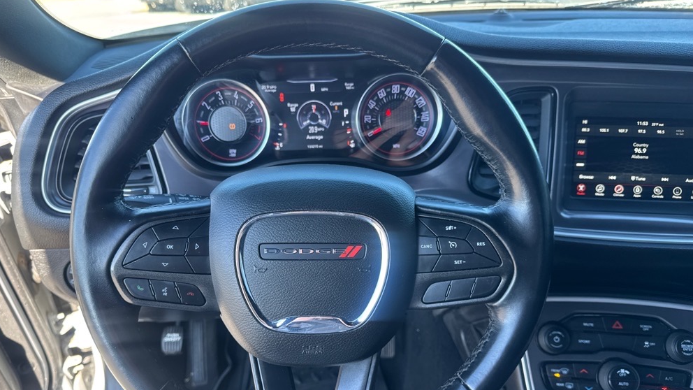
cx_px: 336
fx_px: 496
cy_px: 229
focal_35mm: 27
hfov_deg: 69.8
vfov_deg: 42.7
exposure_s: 1/121
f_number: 1.78
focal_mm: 6.76
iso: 125
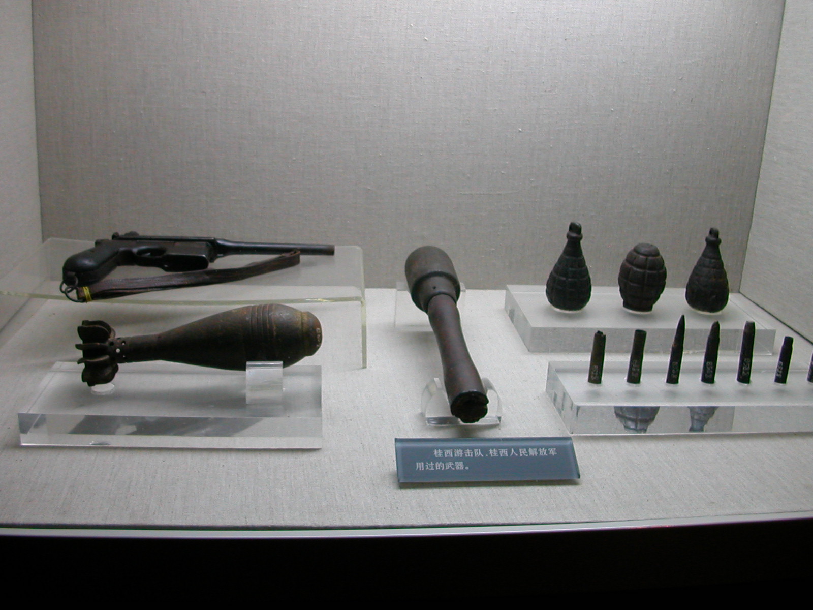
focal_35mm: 37
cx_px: 406
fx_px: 869
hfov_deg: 50.1
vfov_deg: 38.7
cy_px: 305
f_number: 2.7
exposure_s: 1/13.4
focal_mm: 5.6
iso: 100
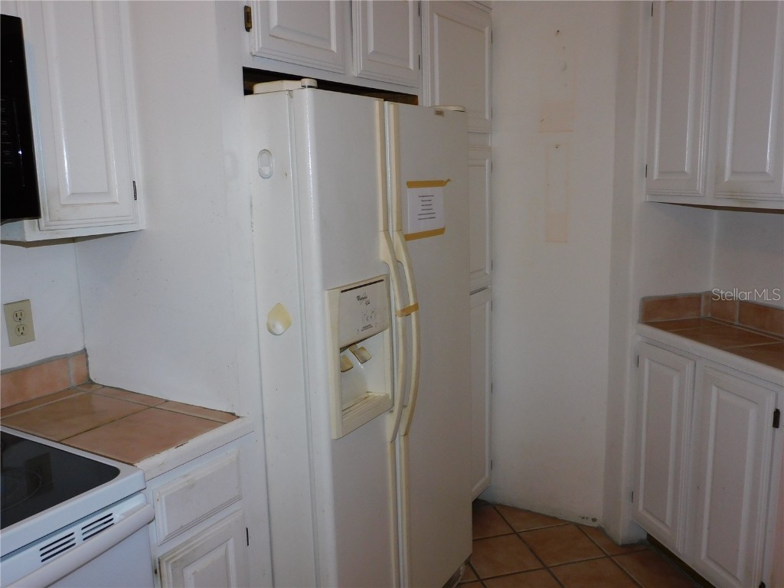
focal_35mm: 30
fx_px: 679
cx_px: 392
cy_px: 294
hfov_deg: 60.0
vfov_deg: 46.8
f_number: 3.5
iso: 200
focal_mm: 5.4
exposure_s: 1/30
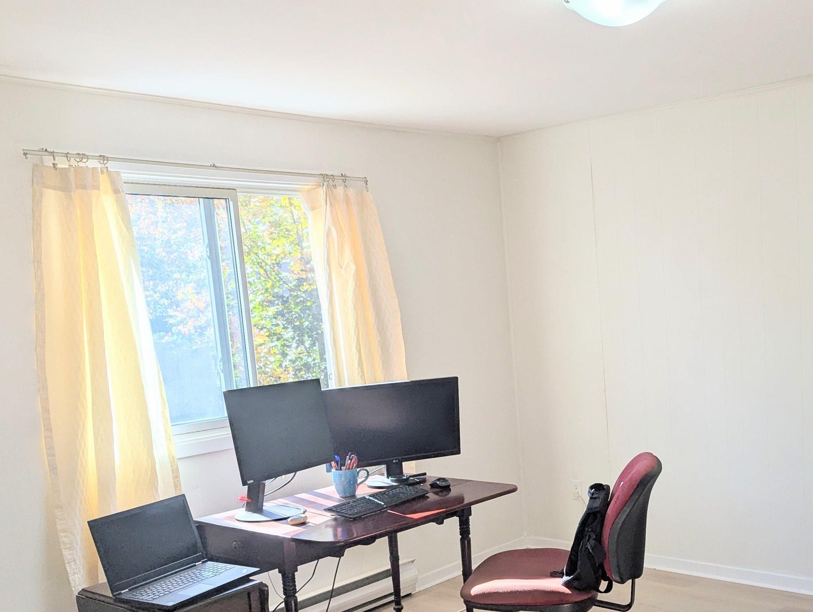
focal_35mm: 40
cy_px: 447
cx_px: 575
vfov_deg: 35.4
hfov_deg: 45.6
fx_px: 941
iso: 41
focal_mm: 6.81
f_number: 1.85
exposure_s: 1/392
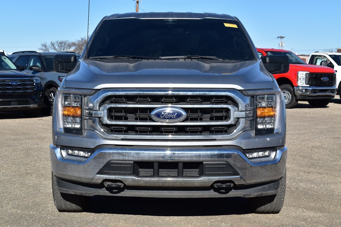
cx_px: 170
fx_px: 654
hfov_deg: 29.2
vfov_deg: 19.7
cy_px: 114
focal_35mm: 69
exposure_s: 1/500
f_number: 11
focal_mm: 46
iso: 360
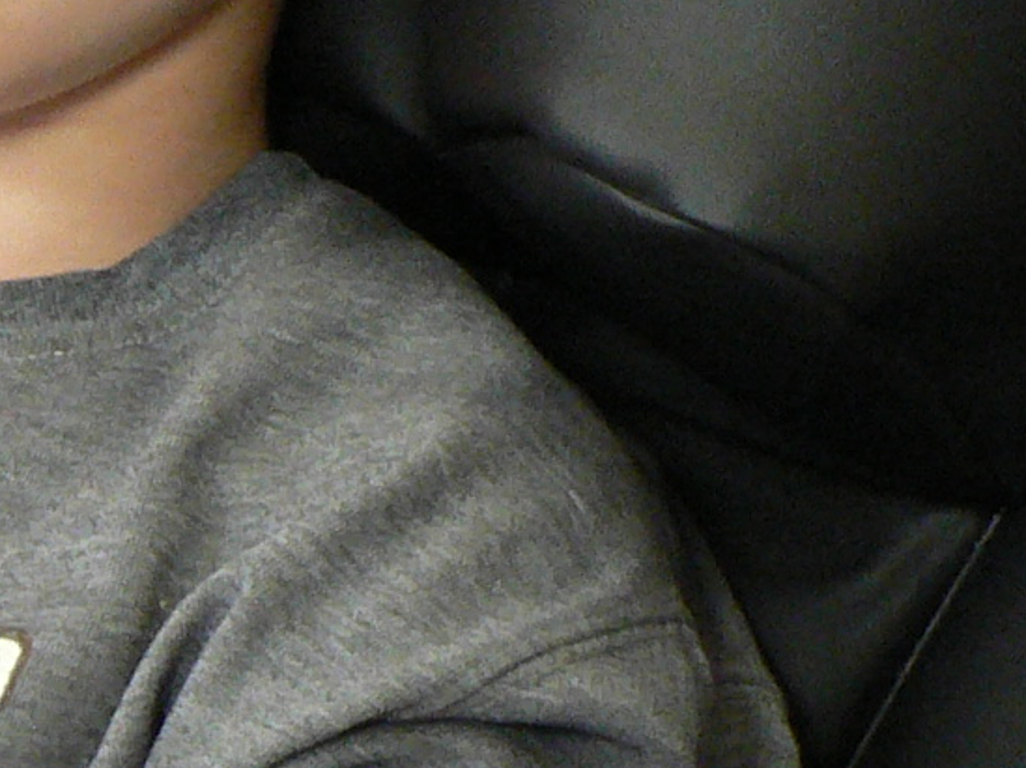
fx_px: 11611
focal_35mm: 392
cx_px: -708
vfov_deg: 3.8
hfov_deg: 5.0
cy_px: 587
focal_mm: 14
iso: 200
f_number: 3.2
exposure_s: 1/30
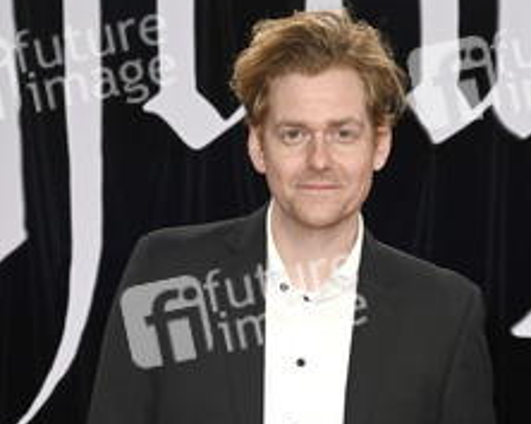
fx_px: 2072
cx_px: 313
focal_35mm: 132
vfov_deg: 11.5
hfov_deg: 14.6
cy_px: 431
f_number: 5.6
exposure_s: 1/250
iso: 1250
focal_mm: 78
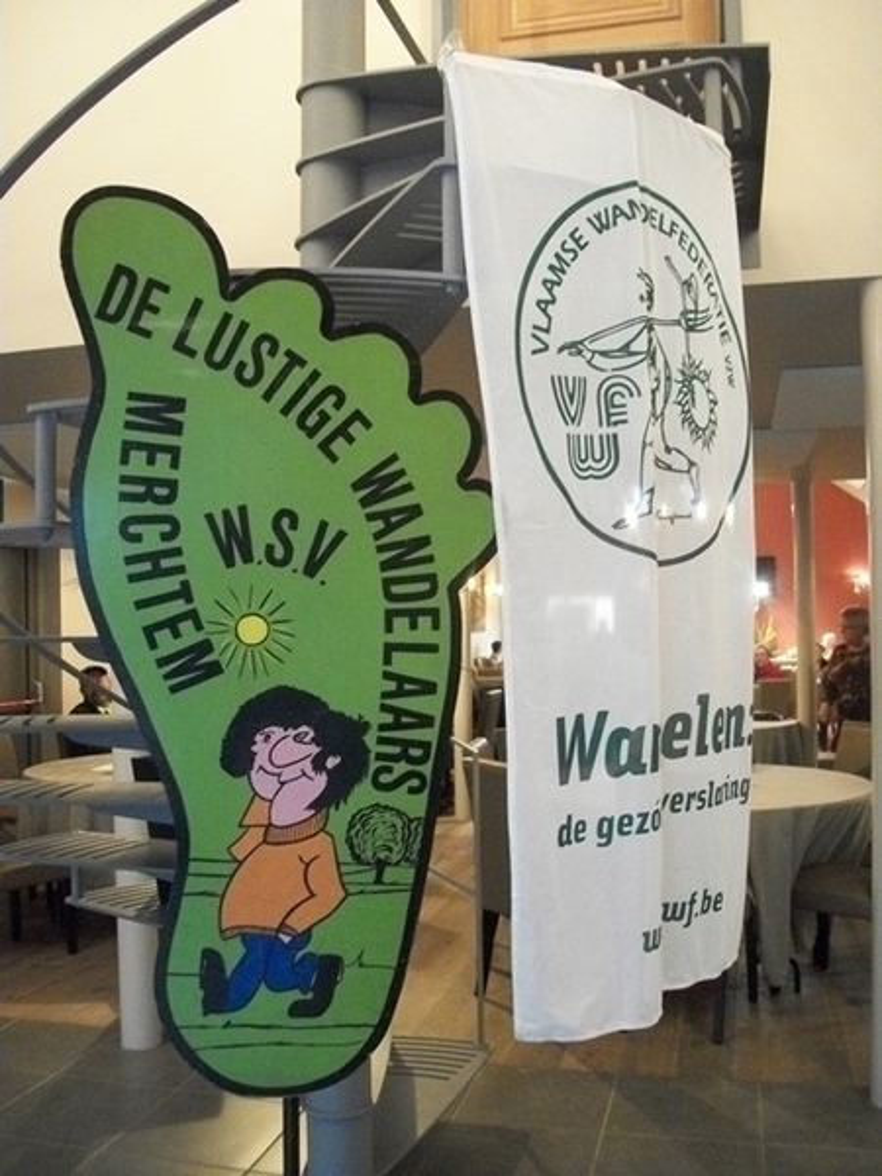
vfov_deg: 56.8
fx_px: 1087
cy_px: 588
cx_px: 441
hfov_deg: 44.2
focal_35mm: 32
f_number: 2.9
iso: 640
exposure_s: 1/15
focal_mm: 5.7
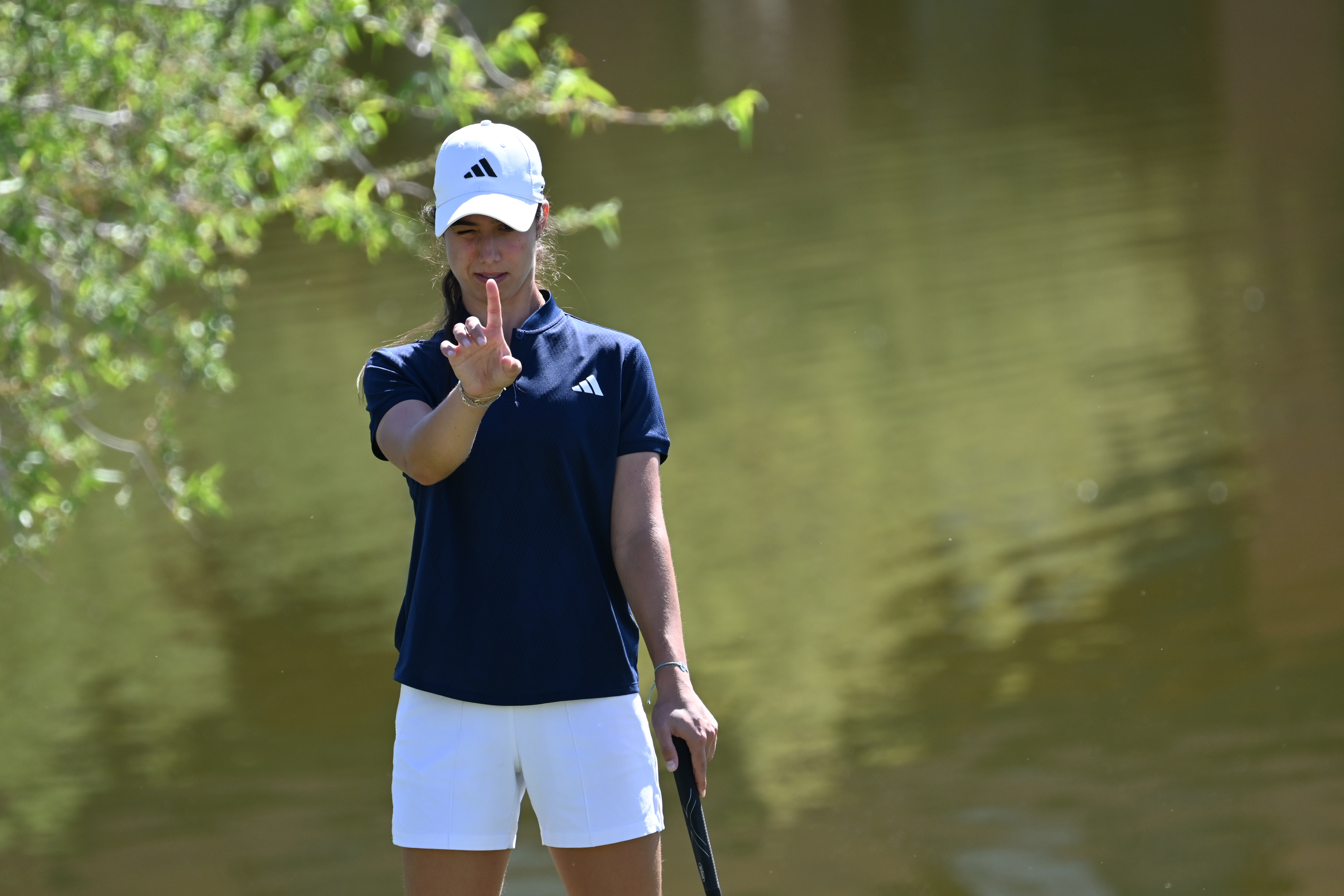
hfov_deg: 3.4
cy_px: 448
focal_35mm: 600
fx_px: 22398
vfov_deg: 2.3
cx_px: 672
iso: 280
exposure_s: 1/640
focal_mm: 400
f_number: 5.6
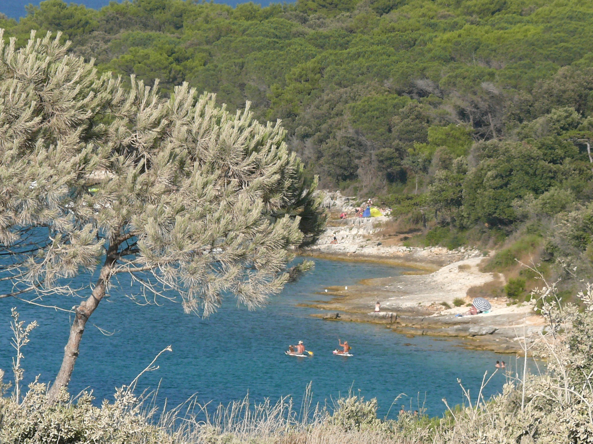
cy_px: 222
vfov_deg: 4.8
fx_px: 5311
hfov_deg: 6.4
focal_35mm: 310
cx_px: 296
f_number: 5.6
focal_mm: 36.9
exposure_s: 1/200
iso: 100
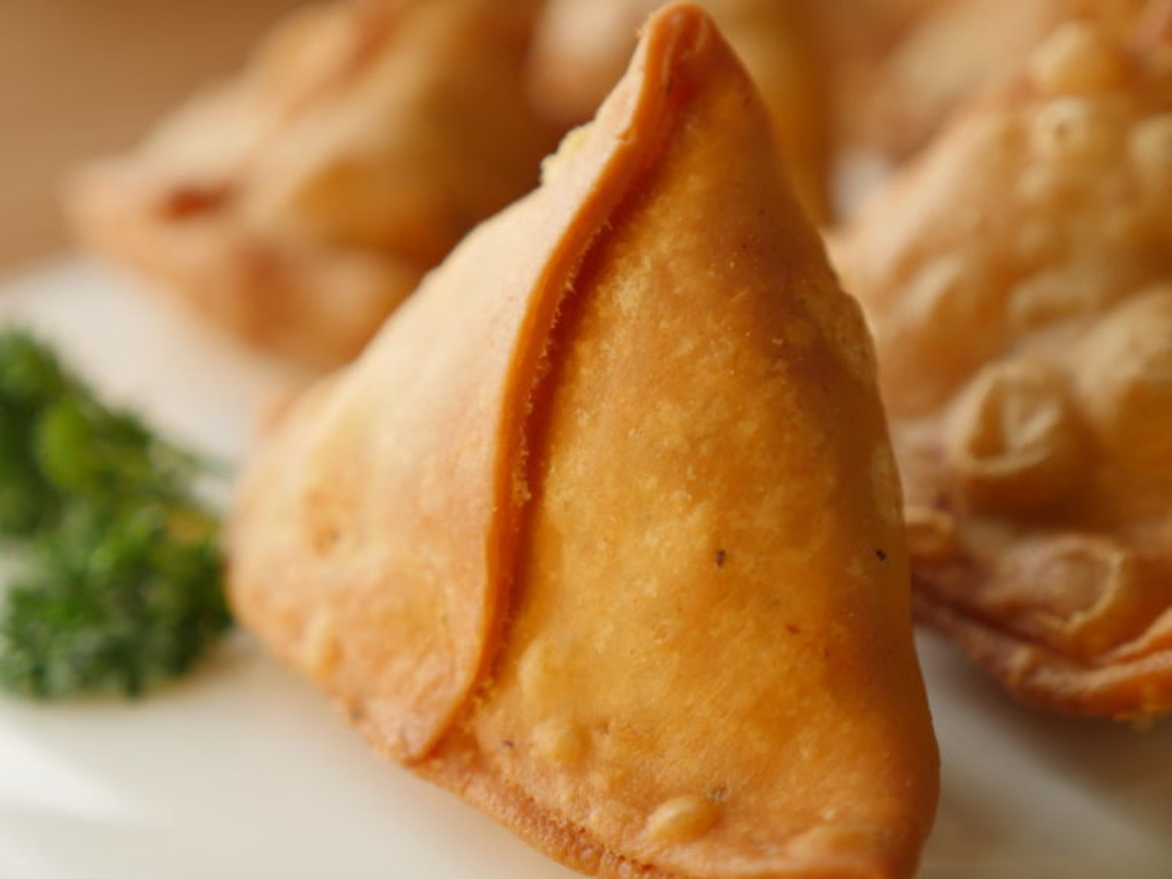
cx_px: 586
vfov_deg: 21.0
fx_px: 2370
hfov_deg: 27.8
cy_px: 440
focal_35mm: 70
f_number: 2.8
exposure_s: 1/125
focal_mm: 35
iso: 200
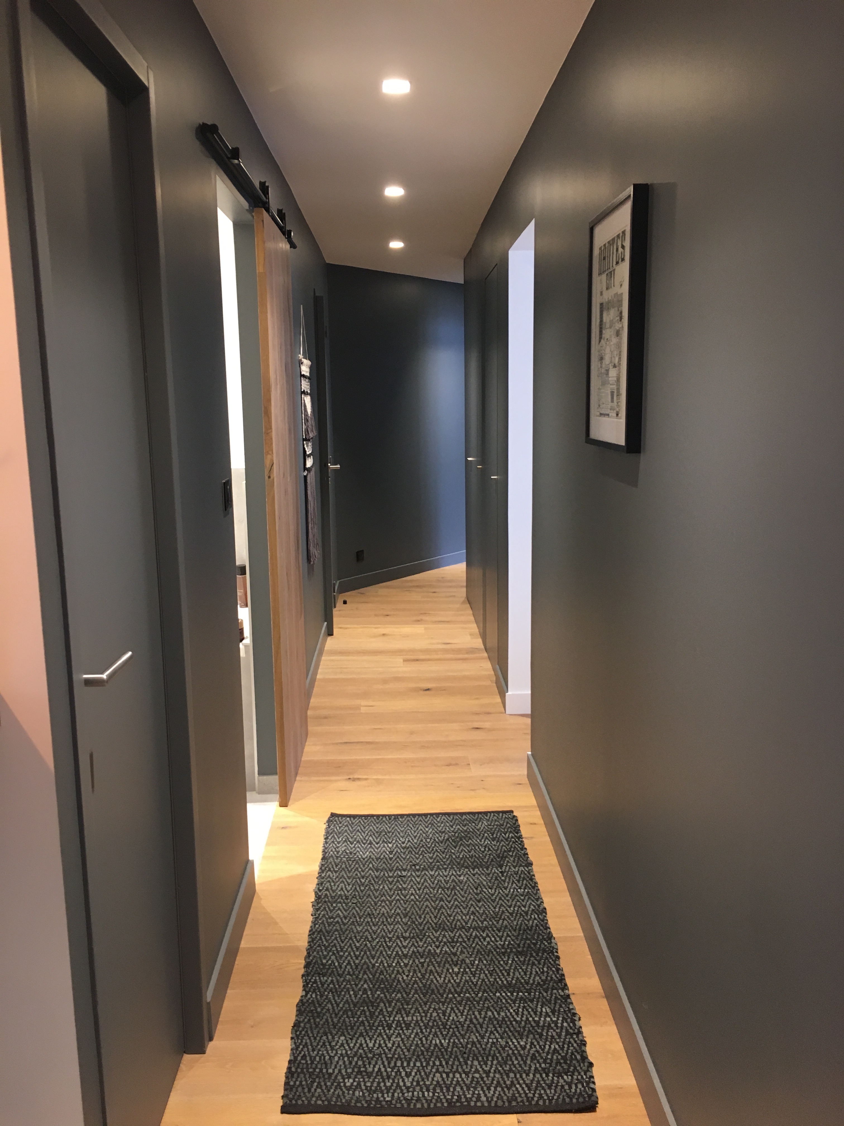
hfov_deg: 48.2
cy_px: 563
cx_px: 422
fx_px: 943
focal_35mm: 29
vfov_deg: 61.7
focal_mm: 4.15
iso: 125
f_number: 2.2
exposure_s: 1/33
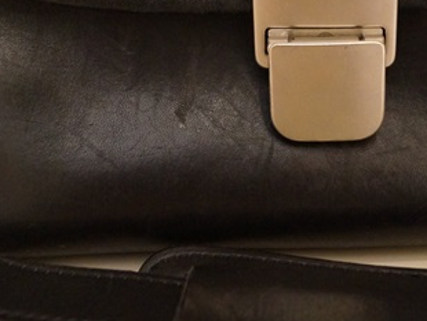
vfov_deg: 22.3
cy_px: 60
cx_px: 274
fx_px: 802
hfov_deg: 29.6
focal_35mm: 65
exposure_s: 1/60
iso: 2500
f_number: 4
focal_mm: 20
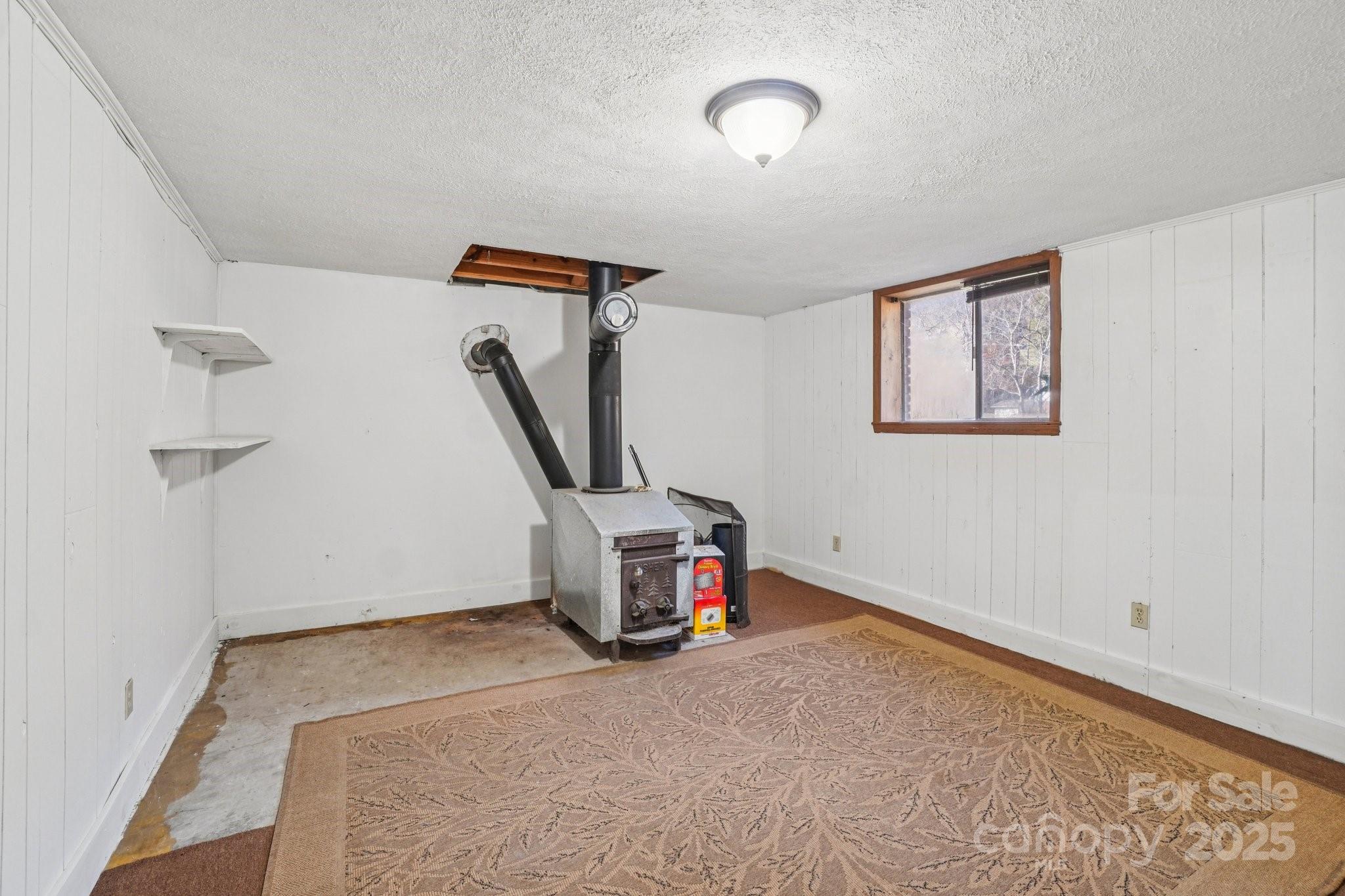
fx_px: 560
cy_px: 448
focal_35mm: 15
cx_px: 672
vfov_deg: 77.3
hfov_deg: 100.4
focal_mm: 10
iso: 400
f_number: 8
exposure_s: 1/15
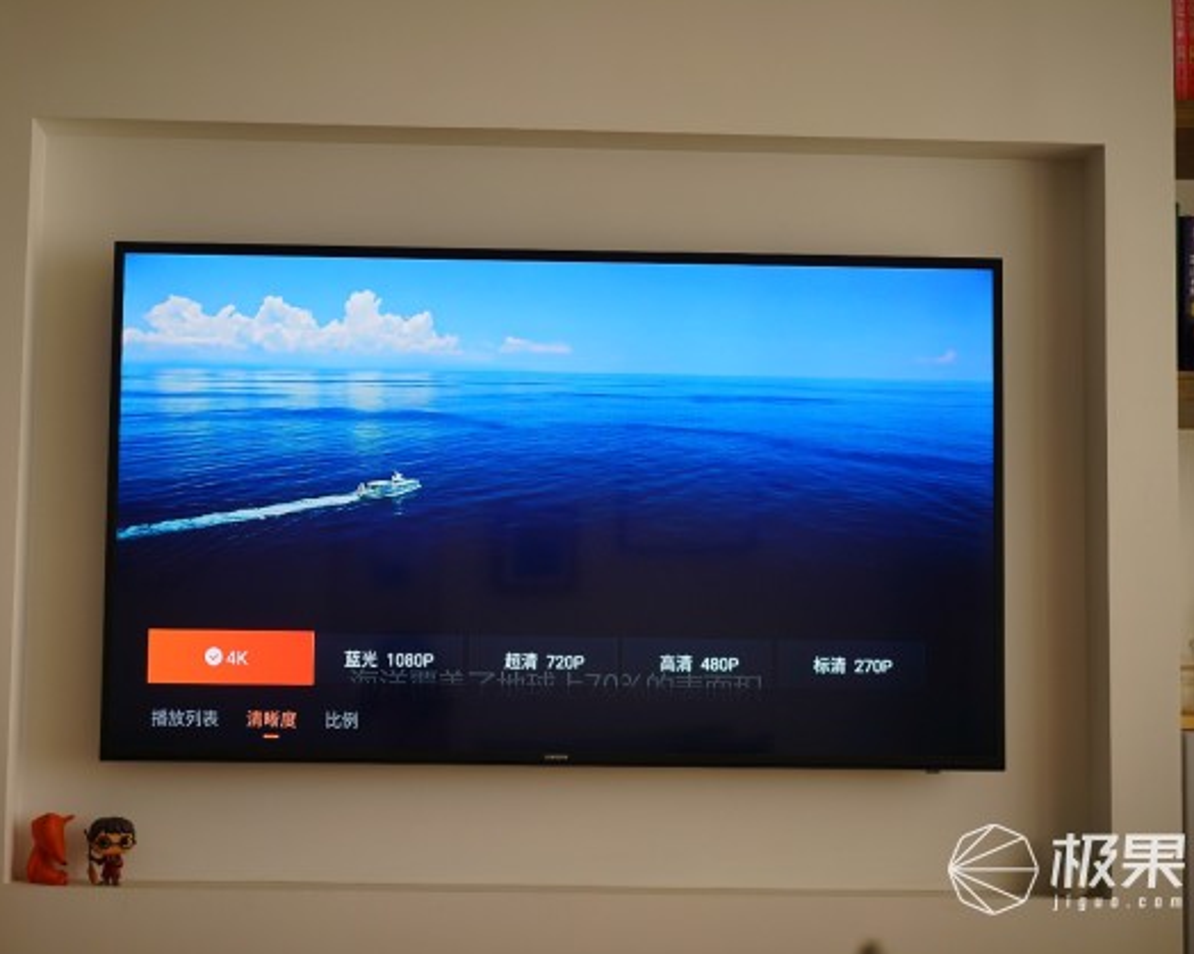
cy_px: 476
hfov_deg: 30.0
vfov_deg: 24.2
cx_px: 501
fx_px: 2226
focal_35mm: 63
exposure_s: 1/100
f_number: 2.2
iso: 200
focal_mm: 55
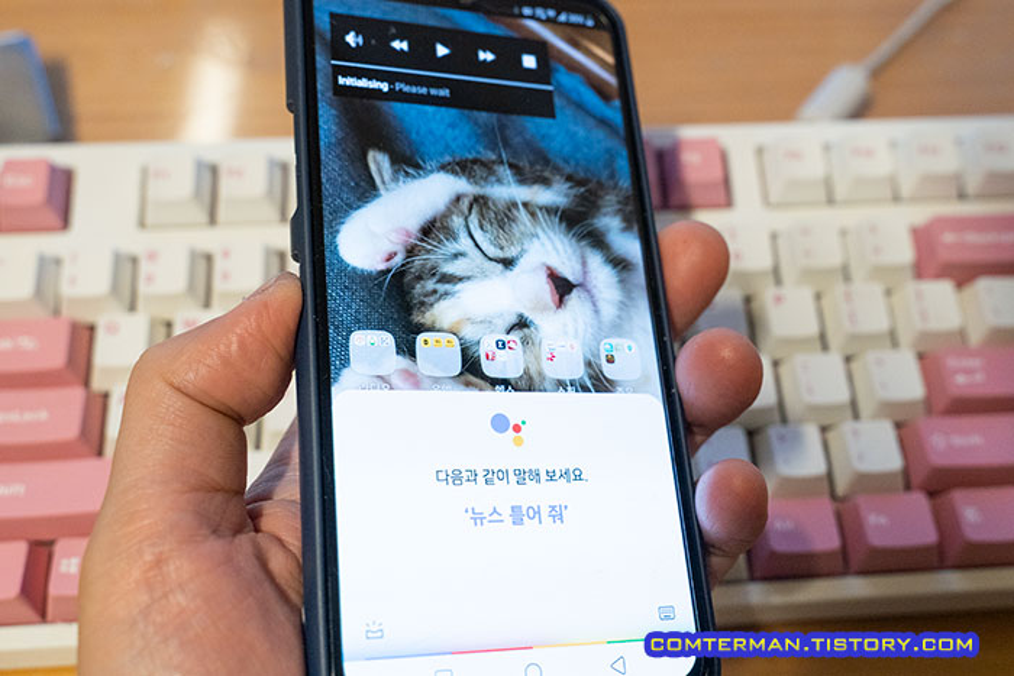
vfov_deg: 36.0
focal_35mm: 37
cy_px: 338
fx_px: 1042
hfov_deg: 51.9
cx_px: 507
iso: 1000
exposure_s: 1/125
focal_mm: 37
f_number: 5.6
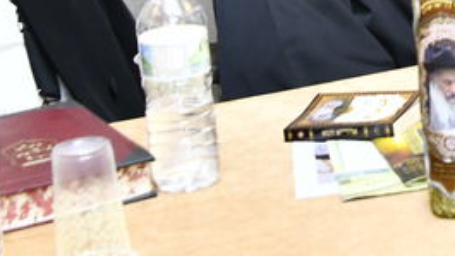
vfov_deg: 7.3
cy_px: -386
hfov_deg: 12.6
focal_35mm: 155
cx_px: 838
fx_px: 1870
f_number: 5.6
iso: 800
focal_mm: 28
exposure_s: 1/100
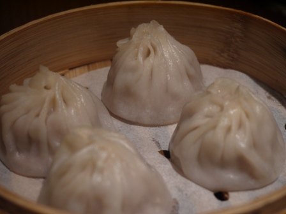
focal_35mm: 66
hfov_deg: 29.4
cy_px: 107
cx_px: 143
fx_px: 545
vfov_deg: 22.3
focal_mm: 33
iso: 400
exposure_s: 1/60
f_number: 5.6
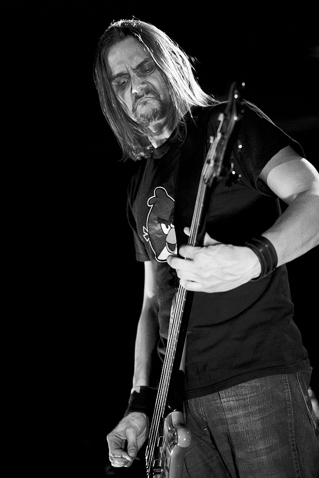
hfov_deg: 18.2
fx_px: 997
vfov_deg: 27.0
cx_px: 160
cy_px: 239
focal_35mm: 75
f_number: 2
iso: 800
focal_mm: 50
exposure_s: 1/200
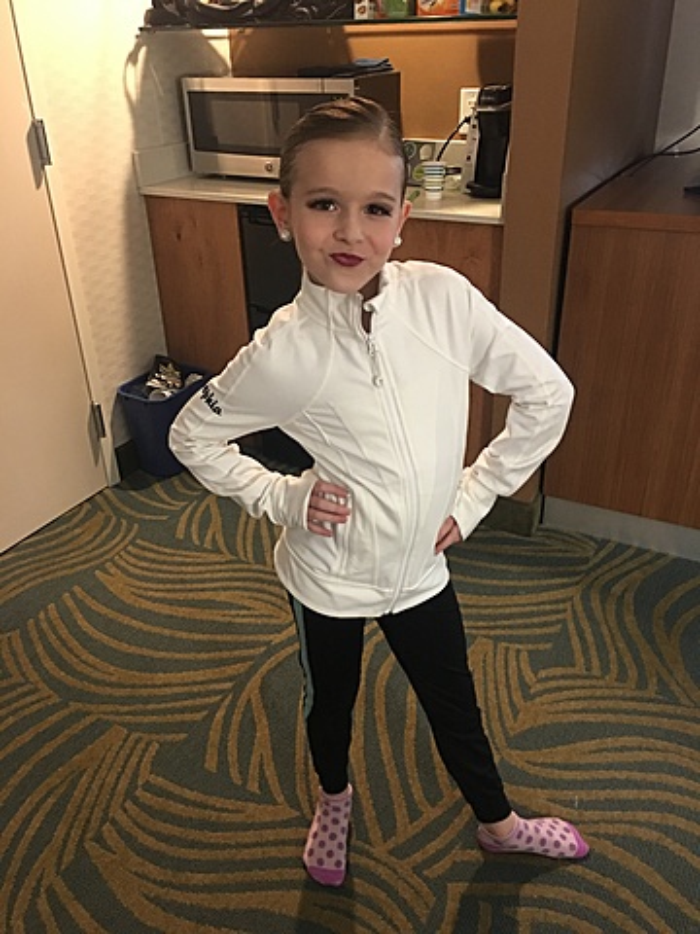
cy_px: 467
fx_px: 782
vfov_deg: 61.7
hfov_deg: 48.2
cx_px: 350
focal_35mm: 29
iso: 64
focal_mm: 4.15
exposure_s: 1/4
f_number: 2.2
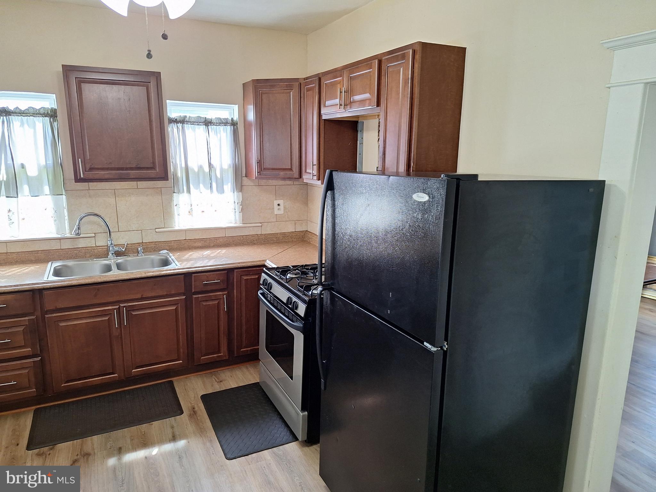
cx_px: 328
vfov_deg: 58.9
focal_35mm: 23
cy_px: 246
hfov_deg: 73.9
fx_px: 436
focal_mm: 5.54
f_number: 1.8
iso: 64
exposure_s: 1/40
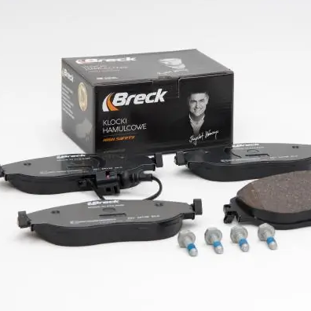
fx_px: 1179
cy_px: 155
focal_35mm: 116
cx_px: 188
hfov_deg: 15.0
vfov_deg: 15.0
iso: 100
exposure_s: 1/200
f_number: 11
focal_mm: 60
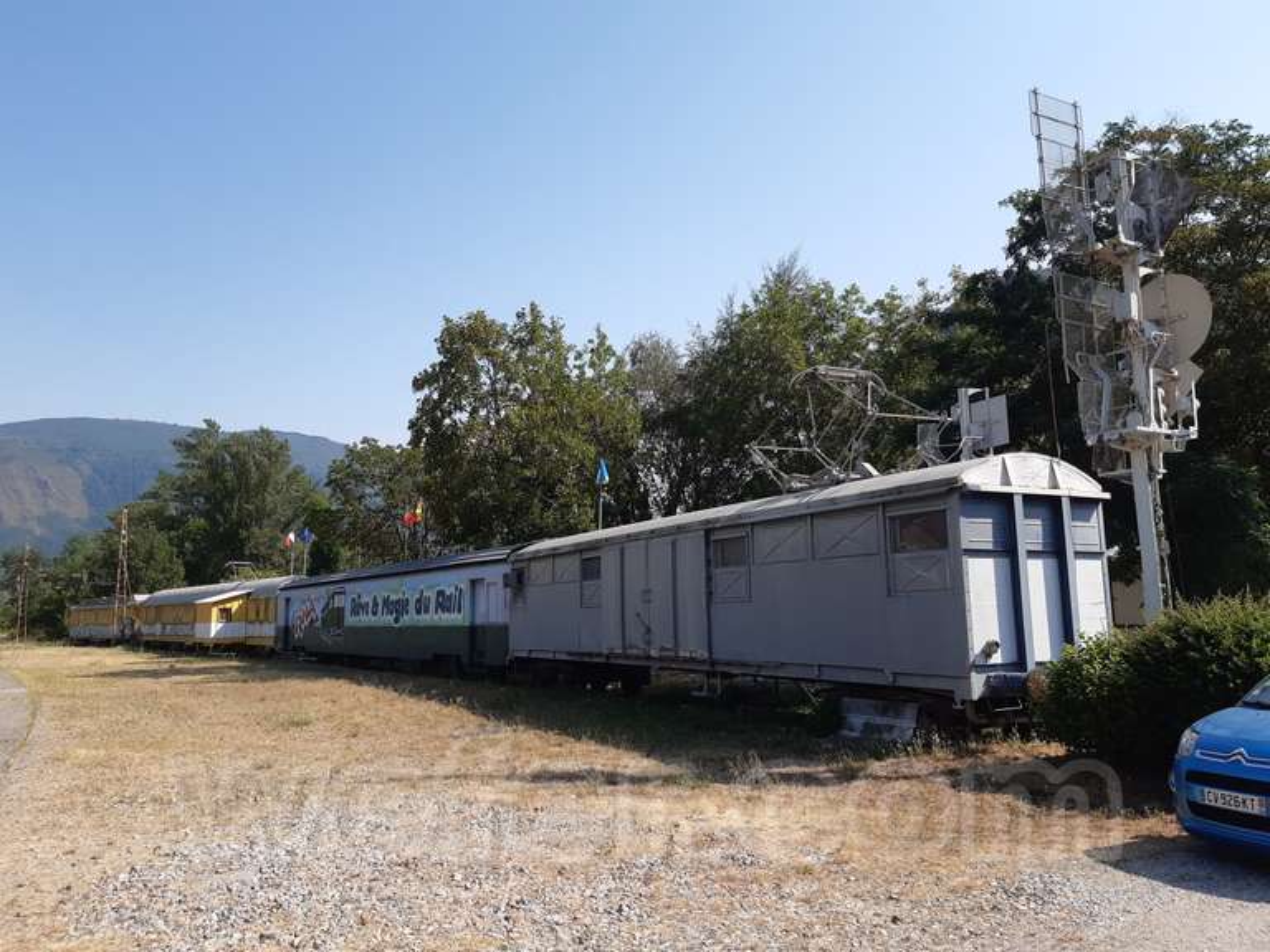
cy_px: 476
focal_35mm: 26
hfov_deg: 67.3
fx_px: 954
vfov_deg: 53.1
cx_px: 635
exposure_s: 1/1637
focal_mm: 3.92
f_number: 1.7
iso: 40
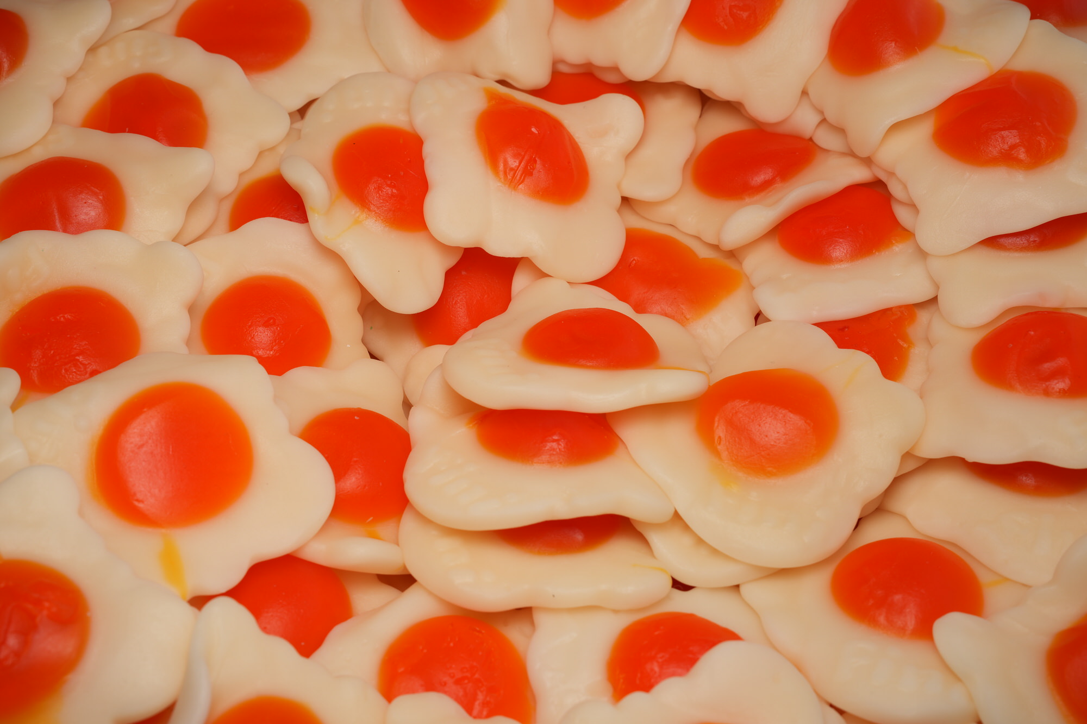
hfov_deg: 38.5
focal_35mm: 52
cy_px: 362
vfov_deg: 26.2
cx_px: 544
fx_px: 1555
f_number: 13
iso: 125
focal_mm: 51.5
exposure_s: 1/125
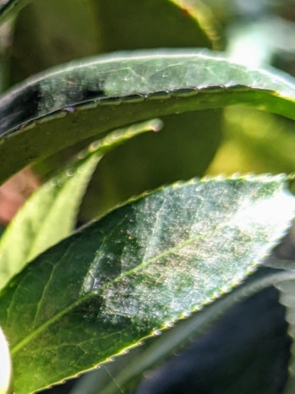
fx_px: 1012
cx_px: -141
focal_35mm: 89
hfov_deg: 15.4
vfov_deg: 21.4
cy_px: 380
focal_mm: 4.38
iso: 51
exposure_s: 1/296
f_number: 1.73
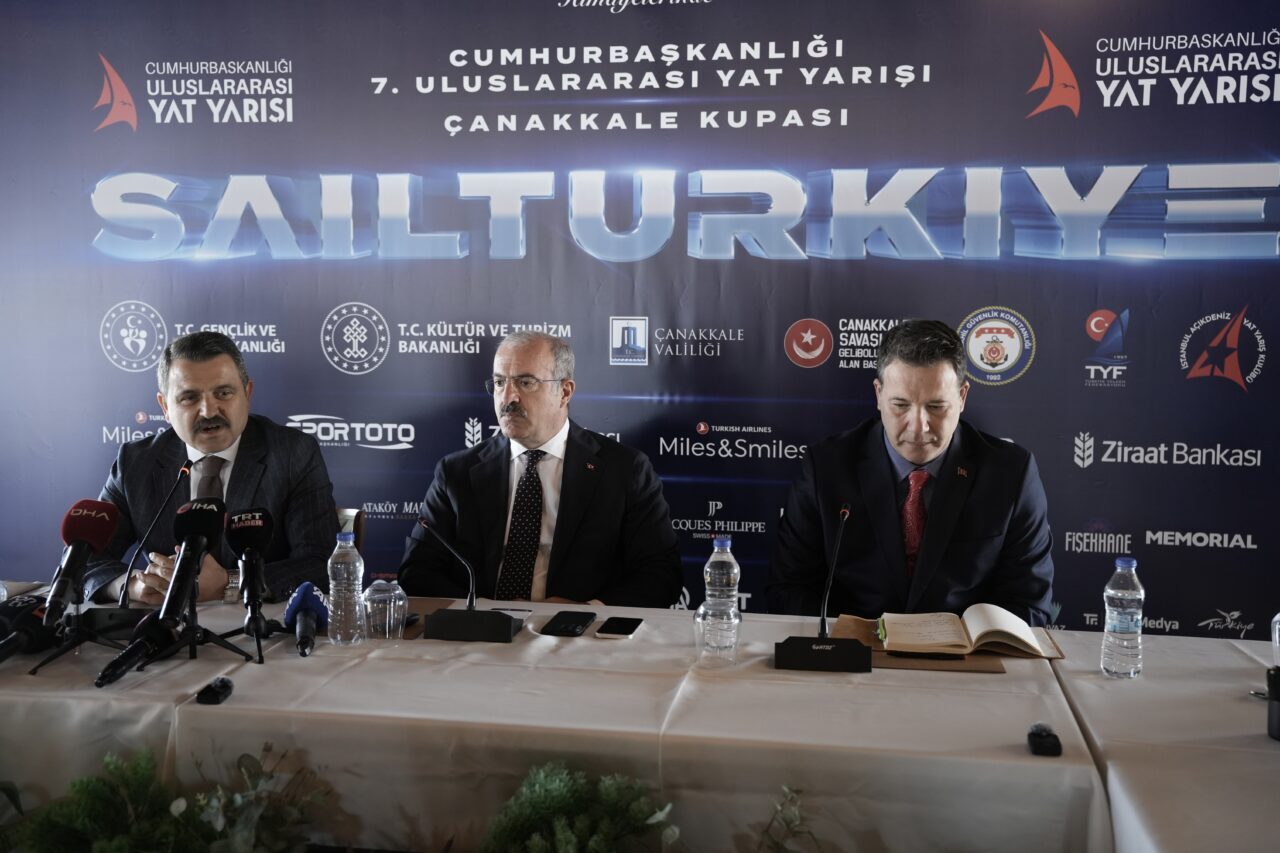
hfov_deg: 49.7
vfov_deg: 34.3
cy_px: 426
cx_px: 640
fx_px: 1383
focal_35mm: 39
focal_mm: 38.9
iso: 1600
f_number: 2.8
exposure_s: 1/160
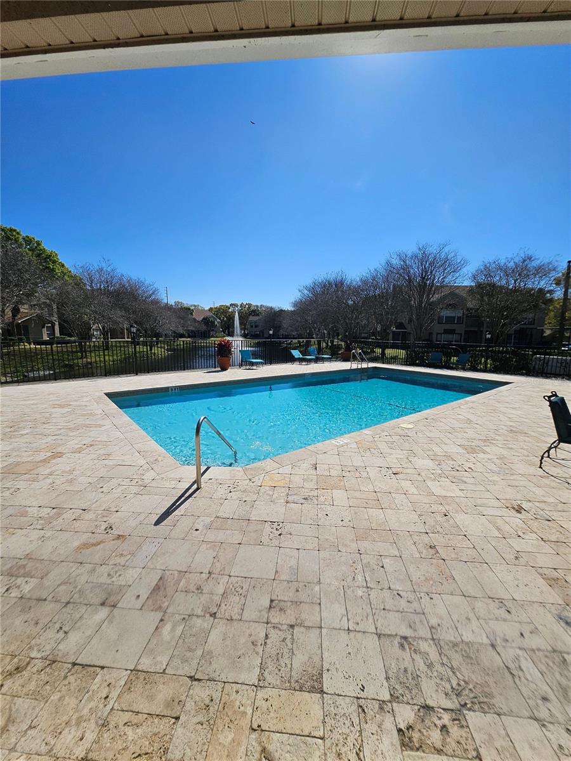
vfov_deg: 106.2
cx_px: 286
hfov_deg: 89.9
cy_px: 380
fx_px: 286
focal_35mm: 13
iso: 32
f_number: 2.2
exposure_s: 1/3750
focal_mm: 1.74
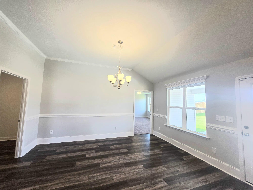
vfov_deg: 89.9
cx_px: 126
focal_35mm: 13
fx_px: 95
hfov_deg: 106.2
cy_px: 95
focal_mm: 2.2
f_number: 1.9
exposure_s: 1/120
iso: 64
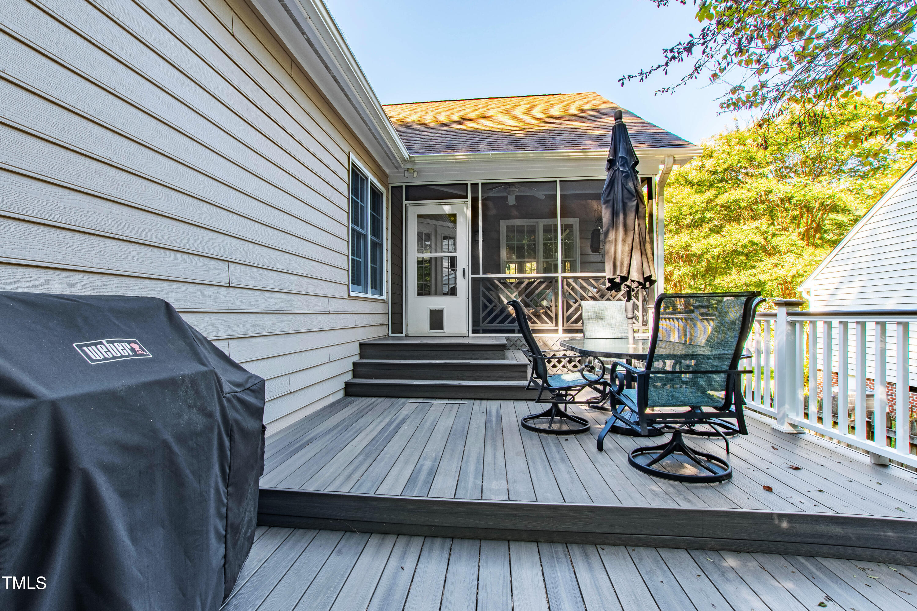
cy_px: 306
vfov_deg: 77.3
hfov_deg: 100.4
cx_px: 458
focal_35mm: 15
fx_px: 382
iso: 200
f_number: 9
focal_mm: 10
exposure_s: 1/125
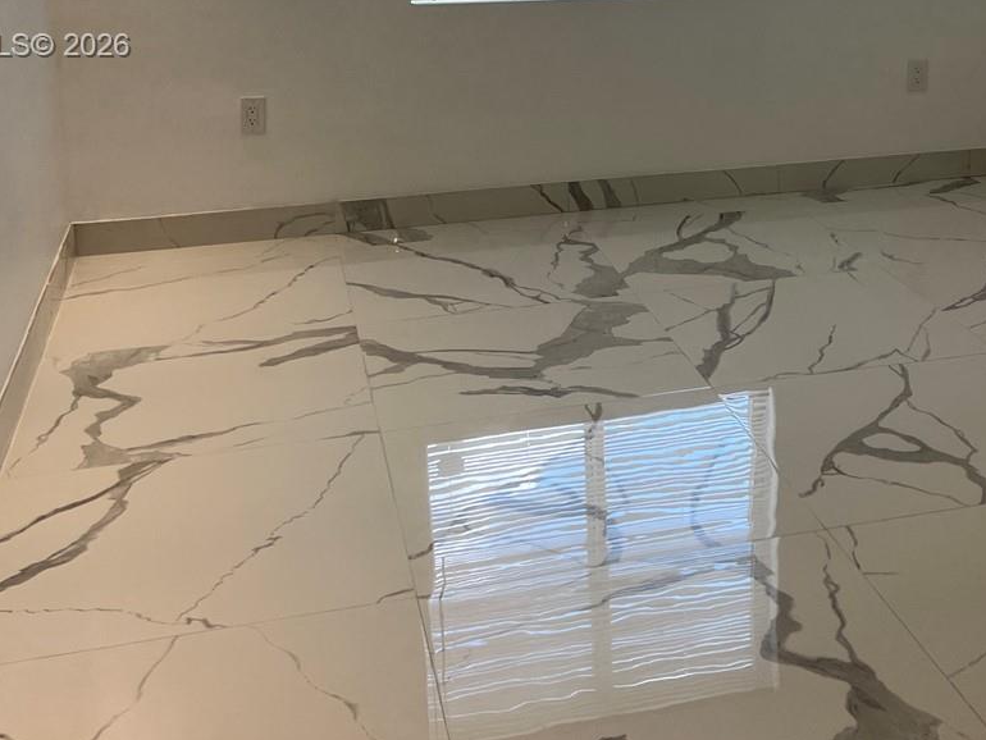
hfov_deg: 34.7
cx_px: 756
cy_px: 47
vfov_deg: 26.0
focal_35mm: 54
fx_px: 1539
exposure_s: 1/344
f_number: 1.5
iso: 50
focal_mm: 5.7
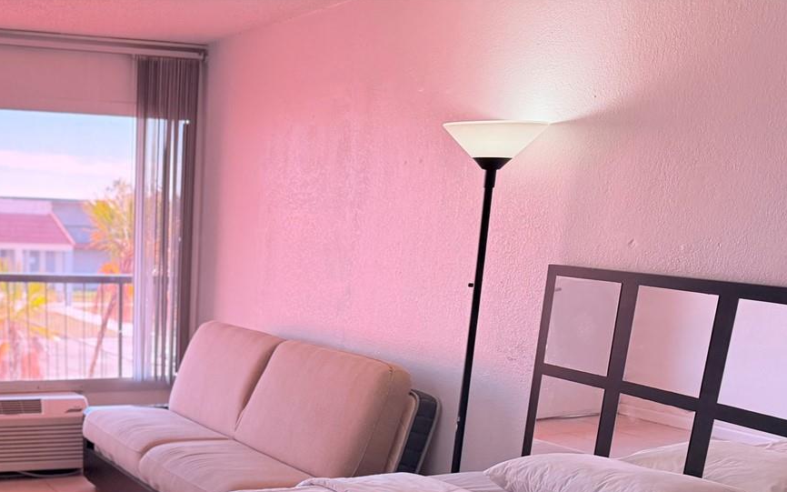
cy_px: 541
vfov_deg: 25.4
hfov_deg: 40.8
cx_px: 155
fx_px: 1008
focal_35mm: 47
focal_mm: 6.76
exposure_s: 1/213
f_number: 1.78
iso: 160
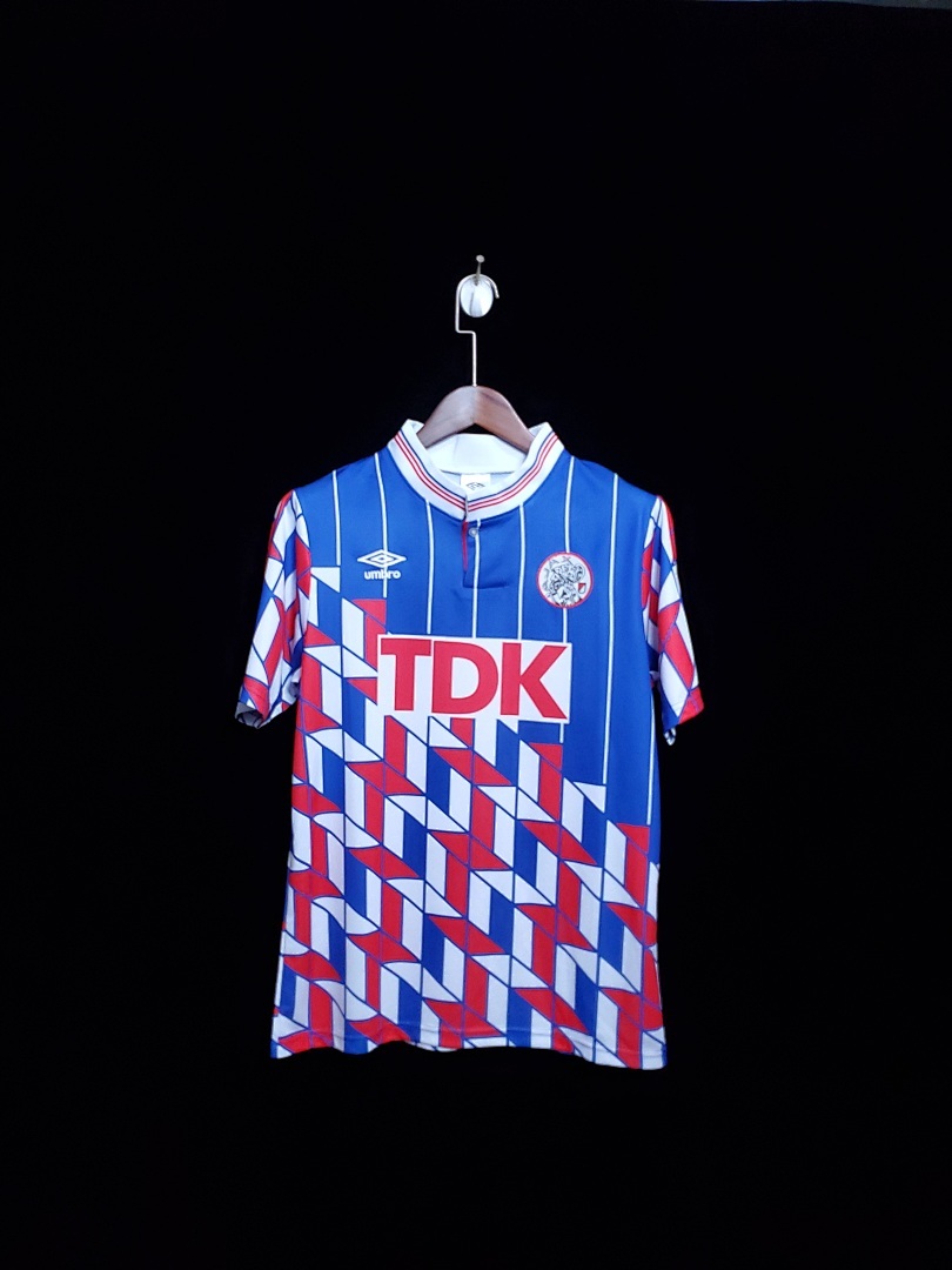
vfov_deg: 67.3
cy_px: 635
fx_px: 953
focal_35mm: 26
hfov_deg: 53.1
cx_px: 476
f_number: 1.5
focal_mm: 4.3
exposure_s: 1/90
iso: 400
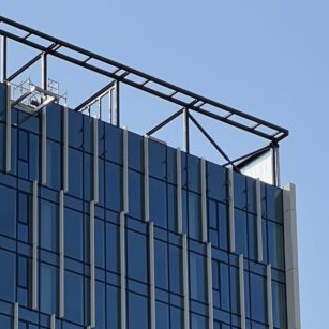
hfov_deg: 7.7
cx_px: -3
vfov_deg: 7.6
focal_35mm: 227
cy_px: 508
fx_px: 2441
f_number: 2.8
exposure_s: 1/1143
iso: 32
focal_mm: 9
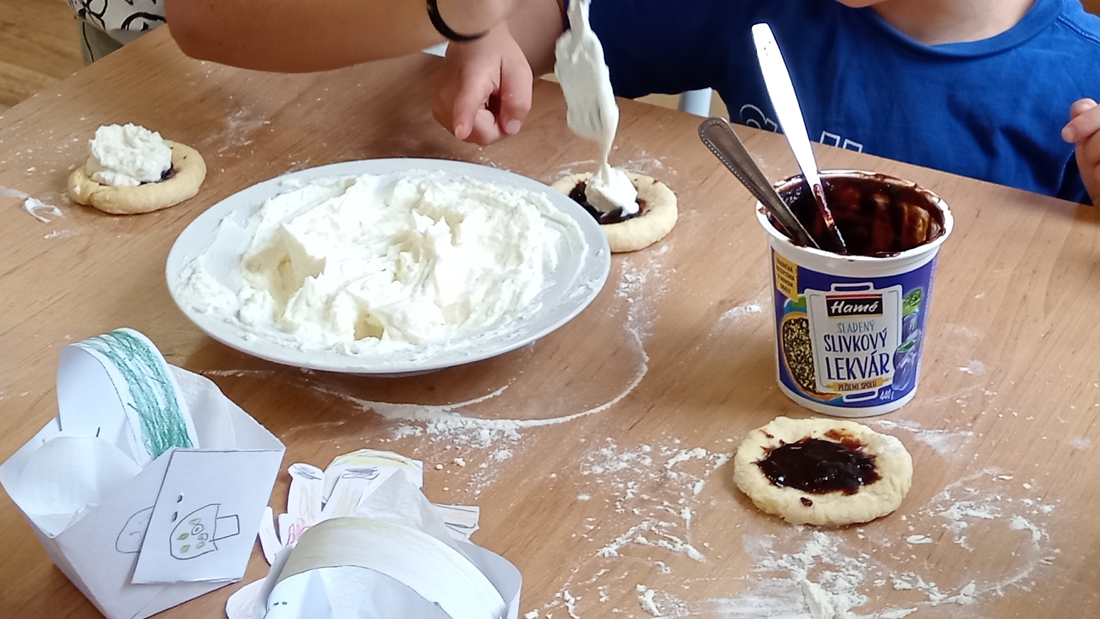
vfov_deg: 14.9
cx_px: 539
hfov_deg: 26.9
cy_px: -52
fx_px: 2304
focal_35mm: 79
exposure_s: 1/100
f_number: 1.9
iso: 289
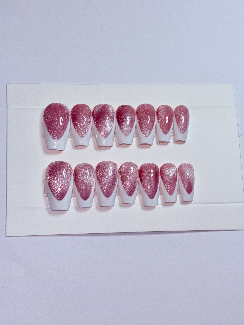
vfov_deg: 36.8
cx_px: 122
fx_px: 489
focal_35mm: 52
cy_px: 162
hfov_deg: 28.0
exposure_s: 1/56
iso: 32
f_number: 1.6
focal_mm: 5.96
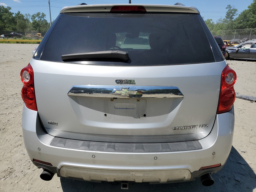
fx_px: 192
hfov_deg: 67.3
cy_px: 96
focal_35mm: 26
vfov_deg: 53.1
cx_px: 128
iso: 50
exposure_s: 1/5000
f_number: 1.5
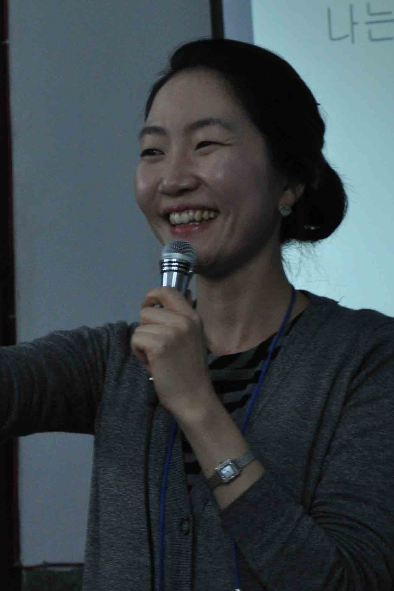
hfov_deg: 8.9
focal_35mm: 155
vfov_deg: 13.3
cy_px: 276
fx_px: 2545
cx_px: 172
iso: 800
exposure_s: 1/100
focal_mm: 48
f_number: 6.3
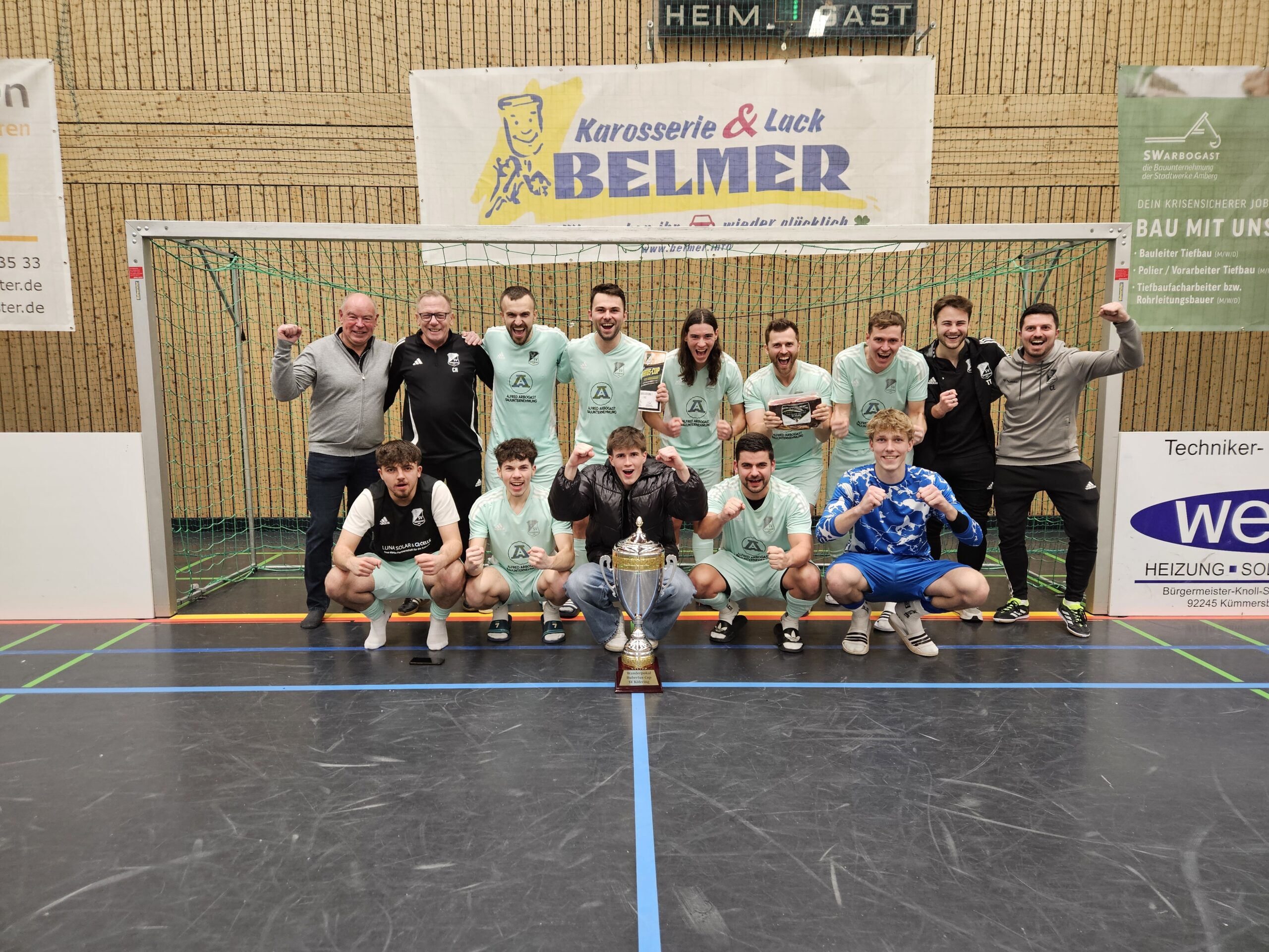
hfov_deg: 73.9
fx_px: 843
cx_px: 634
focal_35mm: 23
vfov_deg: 58.9
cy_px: 476
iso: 160
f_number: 1.8
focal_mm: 5.4
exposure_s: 1/100
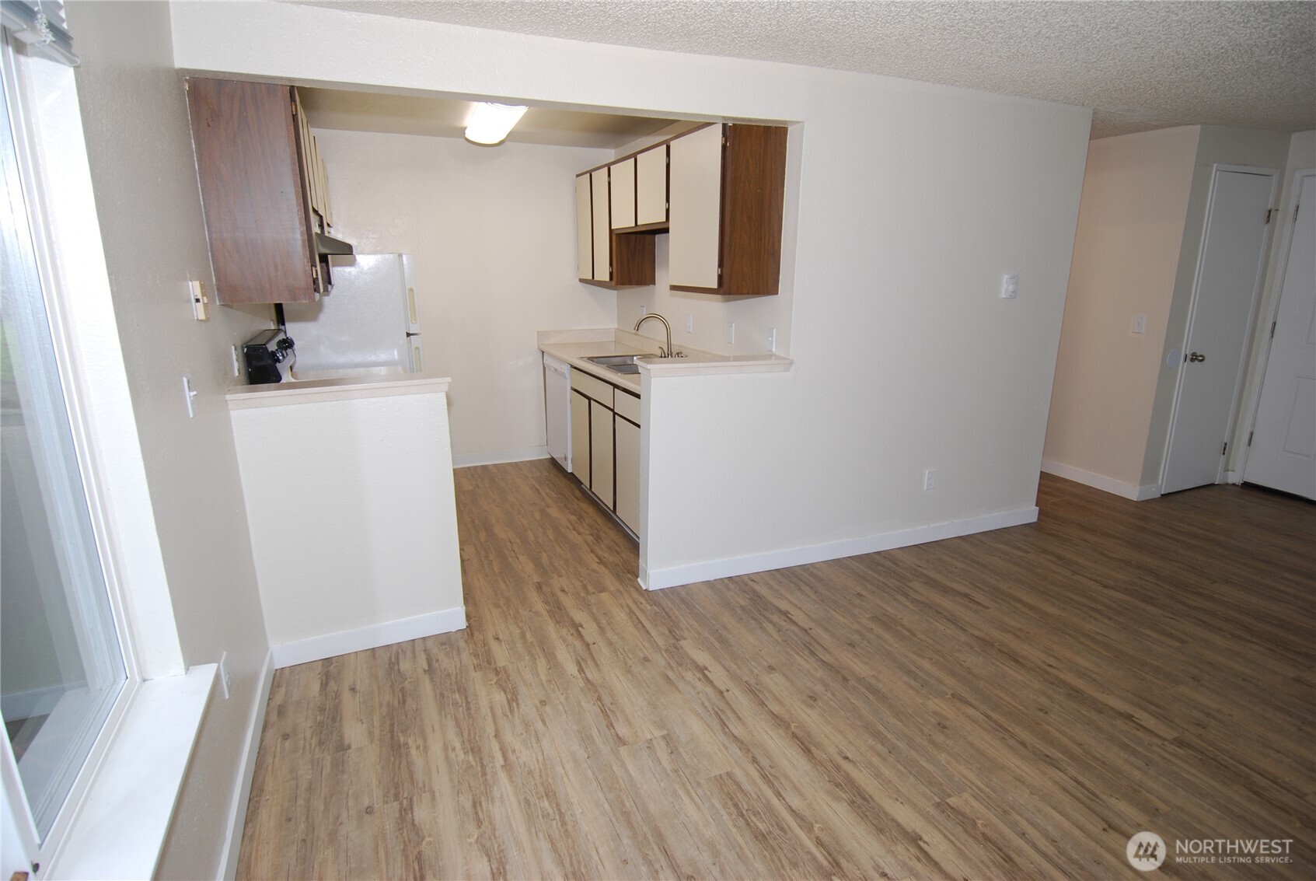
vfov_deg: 67.5
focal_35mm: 18
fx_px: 659
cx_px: 658
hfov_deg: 89.9
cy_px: 440
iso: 200
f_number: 4
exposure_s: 1/60
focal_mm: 12
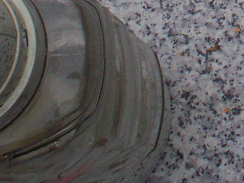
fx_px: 1311
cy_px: -236
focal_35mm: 186
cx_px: 402
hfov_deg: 10.2
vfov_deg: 7.5
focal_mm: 6
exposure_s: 1/211
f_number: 4.5
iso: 100
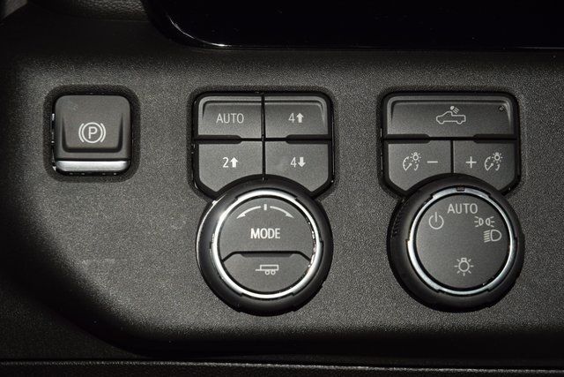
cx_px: 282
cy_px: 188
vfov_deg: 13.0
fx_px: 1645
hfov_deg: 19.5
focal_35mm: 105
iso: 100
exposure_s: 1/125
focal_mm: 70
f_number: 8
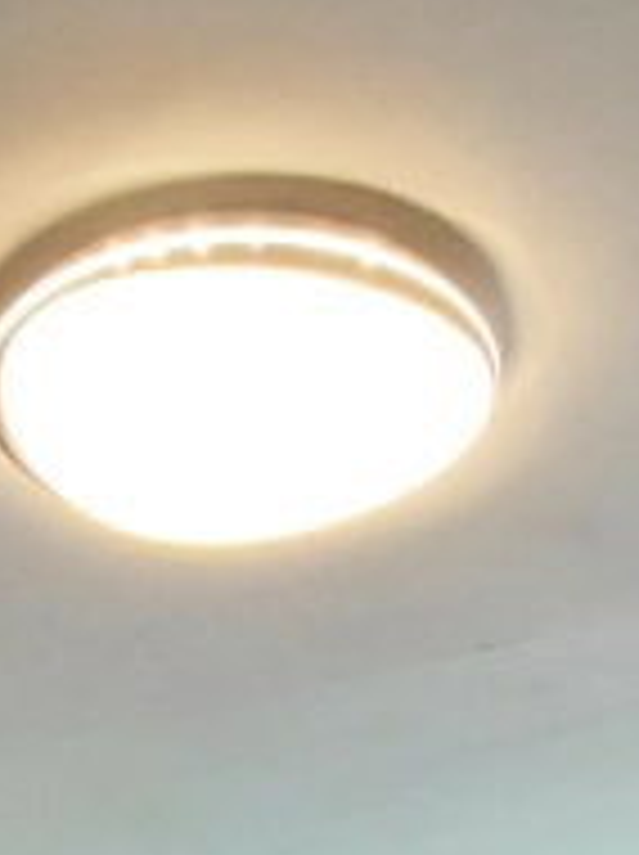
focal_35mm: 74
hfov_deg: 19.7
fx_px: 1825
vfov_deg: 15.9
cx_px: 158
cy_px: 1953
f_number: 2.2
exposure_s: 1/50
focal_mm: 1.74
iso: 80
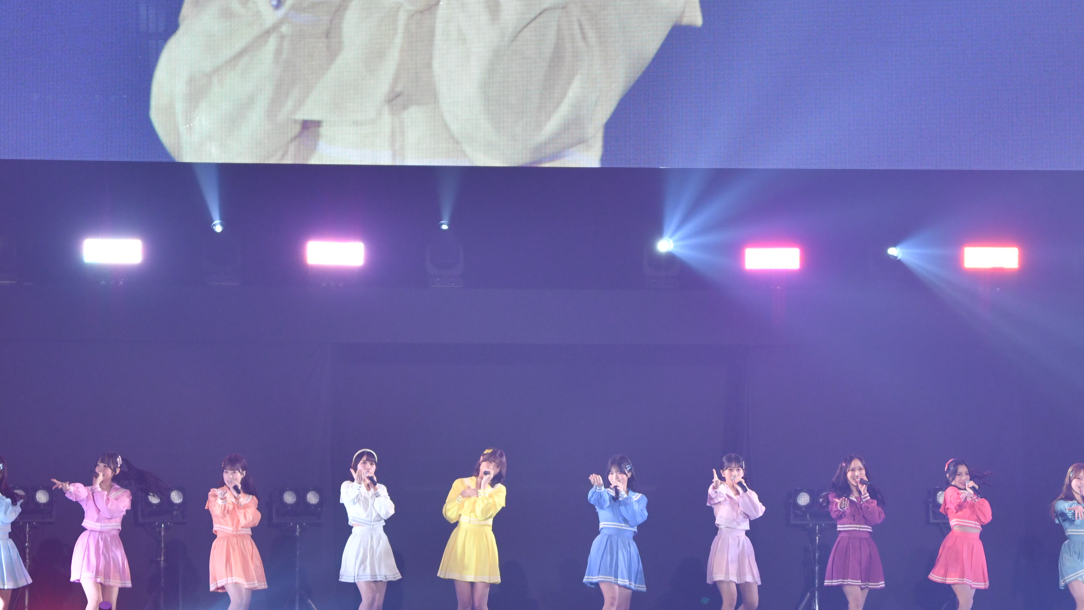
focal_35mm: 313
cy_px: 380
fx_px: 8996
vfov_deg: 3.9
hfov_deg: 6.9
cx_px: 680
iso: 1250
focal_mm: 195
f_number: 5.3
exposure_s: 1/320
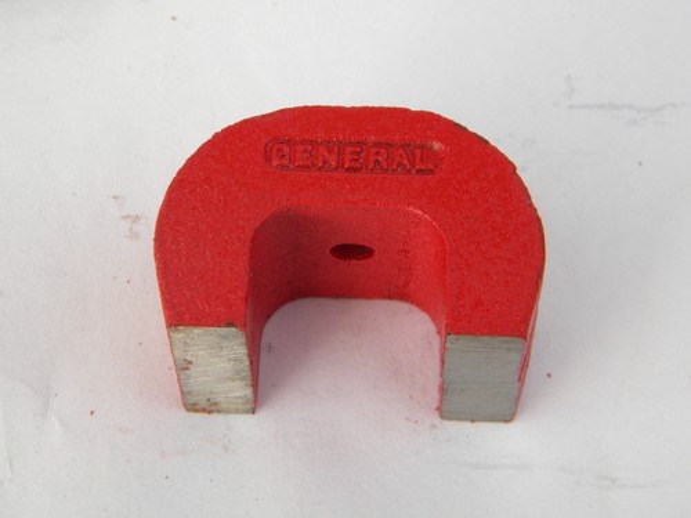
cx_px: 346
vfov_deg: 14.1
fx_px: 2096
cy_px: 259
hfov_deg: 18.7
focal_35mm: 105
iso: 189
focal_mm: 19
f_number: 4.7
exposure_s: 1/500
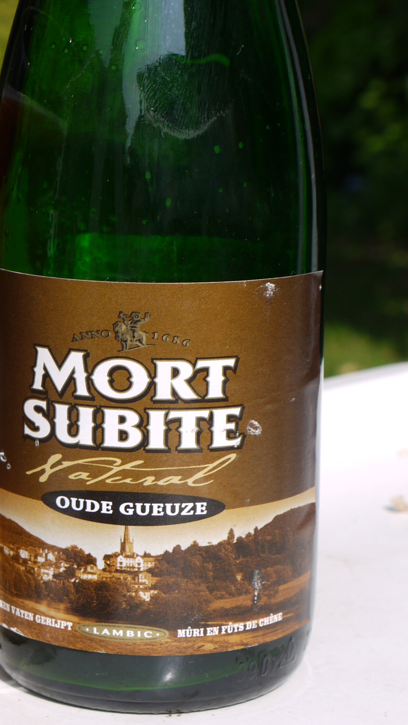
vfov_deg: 22.2
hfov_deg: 12.6
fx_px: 1846
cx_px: 139
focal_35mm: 96
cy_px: 296
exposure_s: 1/250
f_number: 8
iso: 100
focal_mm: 25
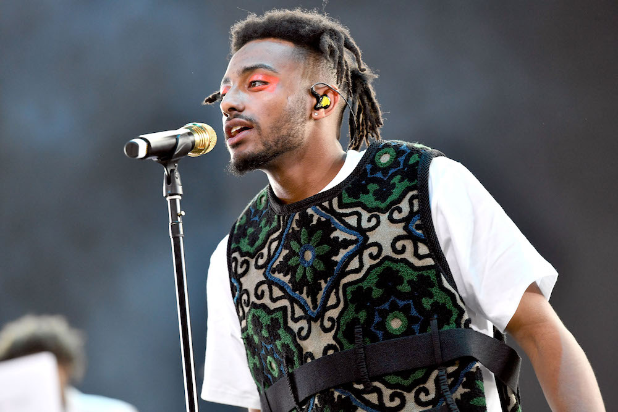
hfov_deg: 10.8
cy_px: 206
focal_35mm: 190
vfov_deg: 7.2
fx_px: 3262
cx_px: 309
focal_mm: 190
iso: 1600
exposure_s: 1/400
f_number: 5
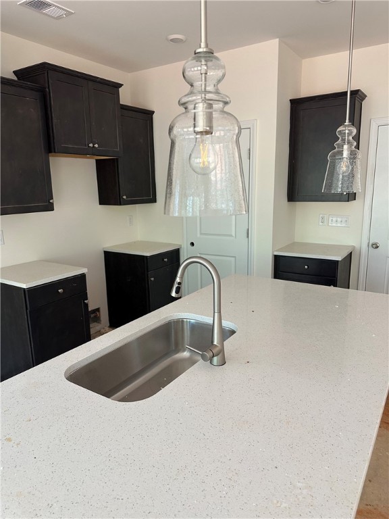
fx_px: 360
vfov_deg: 71.6
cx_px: 194
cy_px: 260
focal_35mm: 24
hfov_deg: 56.8
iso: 160
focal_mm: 6.86
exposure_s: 1/121
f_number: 1.78
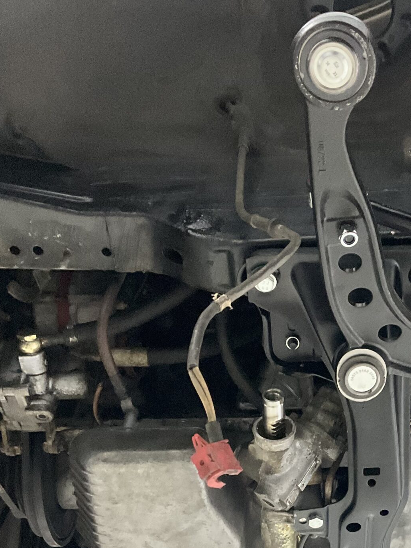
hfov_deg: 26.3
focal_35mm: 54
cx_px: 354
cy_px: 458
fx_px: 855
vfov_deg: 34.2
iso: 200
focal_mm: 3
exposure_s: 1/60
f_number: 1.8
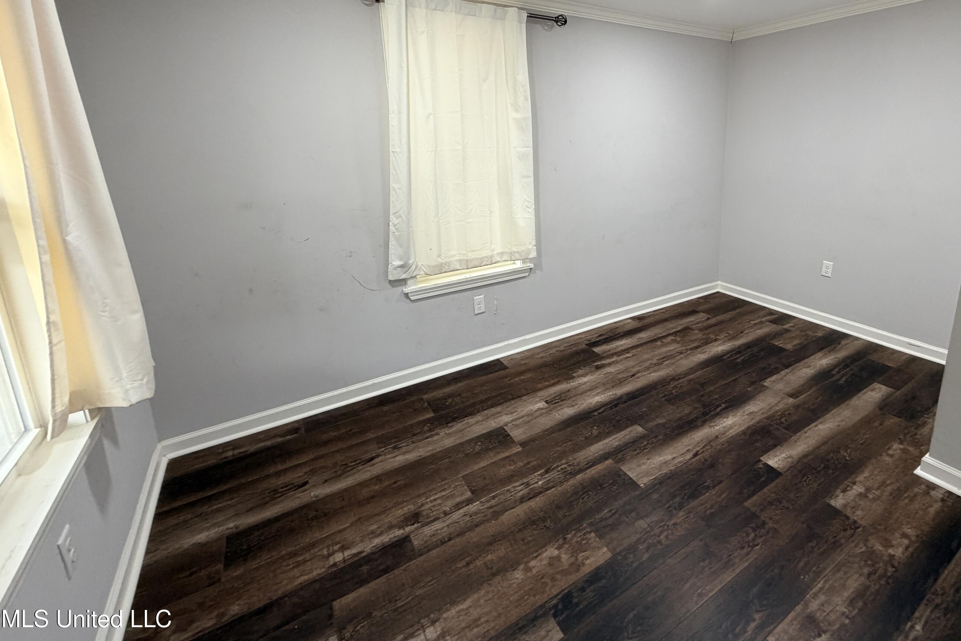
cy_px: 236
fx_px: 454
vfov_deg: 69.2
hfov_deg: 92.5
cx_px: 560
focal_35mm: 17
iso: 200
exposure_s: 1/60
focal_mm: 2.22
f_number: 2.2
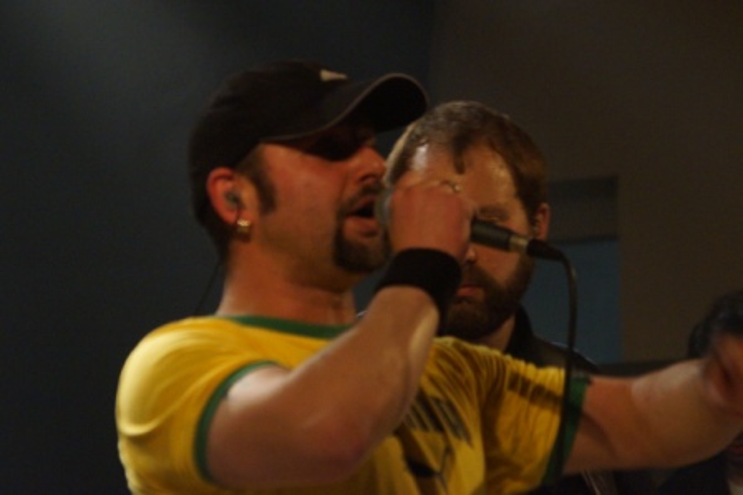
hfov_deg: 9.2
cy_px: 248
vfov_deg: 6.1
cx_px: 372
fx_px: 4640
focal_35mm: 225
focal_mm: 150
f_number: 6.3
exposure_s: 1/80
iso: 3200
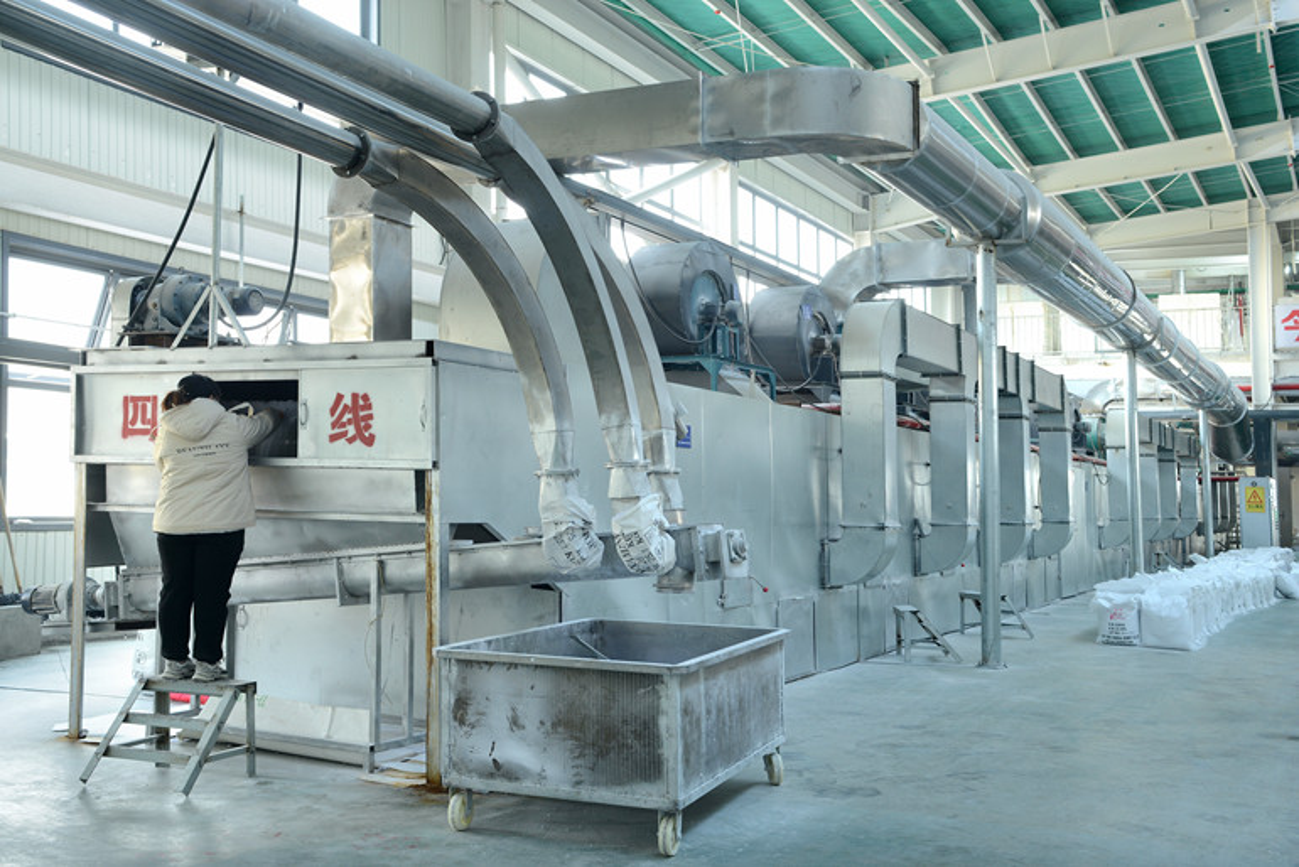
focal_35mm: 36
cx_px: 650
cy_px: 434
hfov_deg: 53.1
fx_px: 1299
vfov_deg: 36.9
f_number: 6.3
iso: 400
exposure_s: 1/8
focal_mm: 36
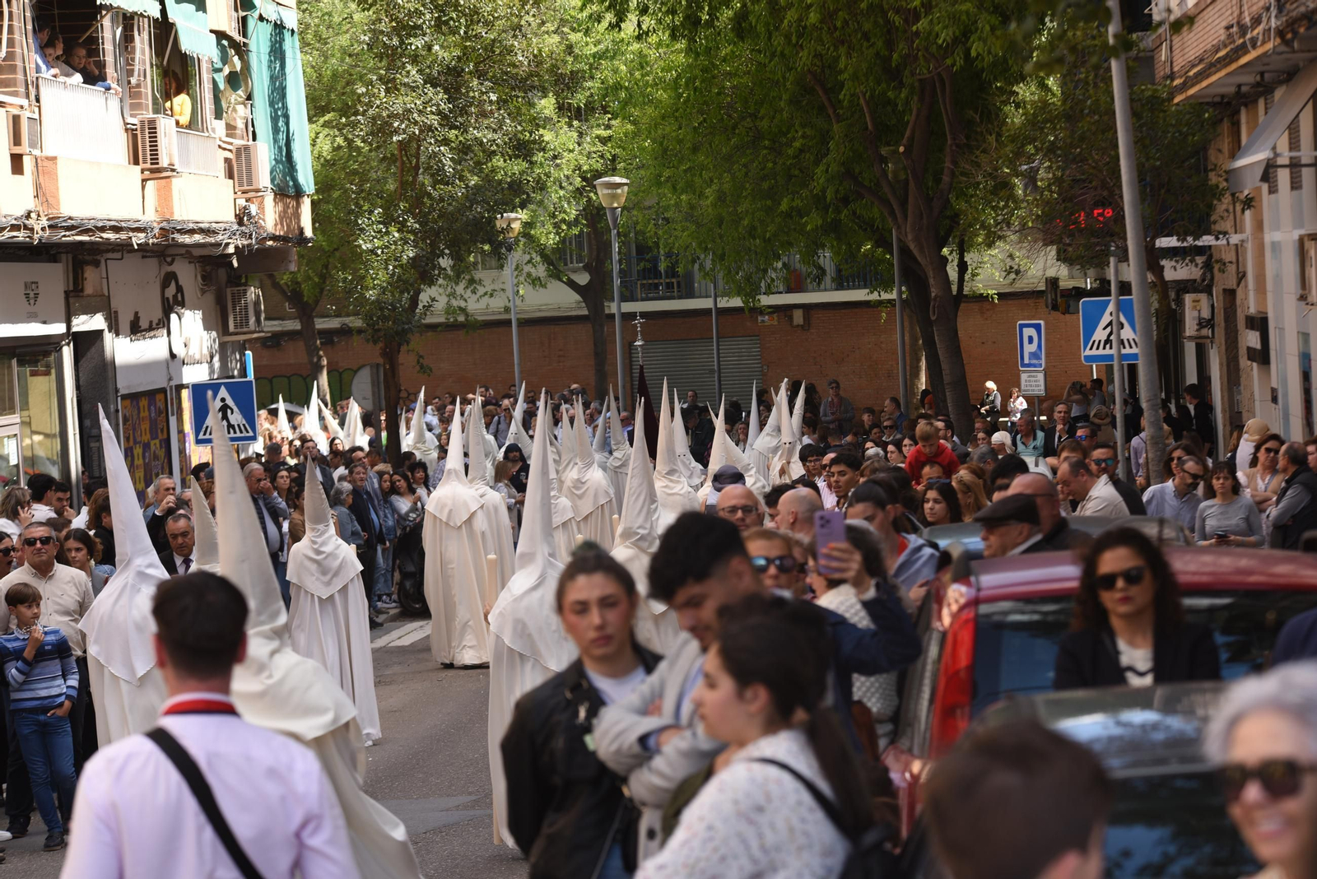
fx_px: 4099
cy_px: 440
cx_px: 658
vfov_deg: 12.2
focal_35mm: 112
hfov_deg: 18.3
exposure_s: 1/320
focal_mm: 112
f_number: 4.5
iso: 160
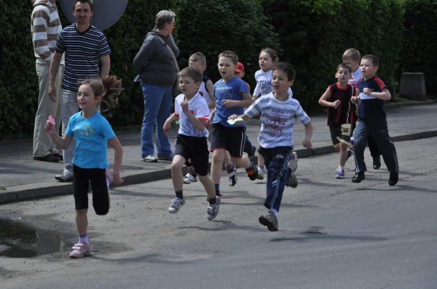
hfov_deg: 17.5
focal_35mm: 117
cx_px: 218
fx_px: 1417
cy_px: 144
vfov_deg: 11.7
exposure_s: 1/4000
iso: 1000
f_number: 5.6
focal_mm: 78
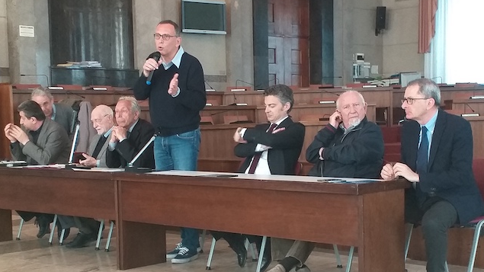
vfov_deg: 40.0
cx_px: 245
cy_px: 163
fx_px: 372
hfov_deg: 66.1
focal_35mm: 29
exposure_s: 1/33
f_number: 1.9
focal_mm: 3.6
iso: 200
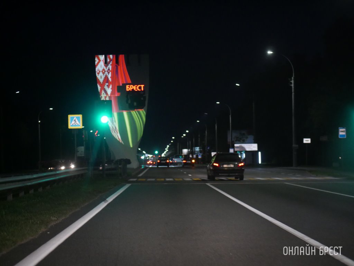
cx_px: 177
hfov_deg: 22.7
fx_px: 880
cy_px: 133
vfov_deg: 17.2
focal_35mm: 86
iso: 3200
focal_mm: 43
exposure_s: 1/200
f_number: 1.7
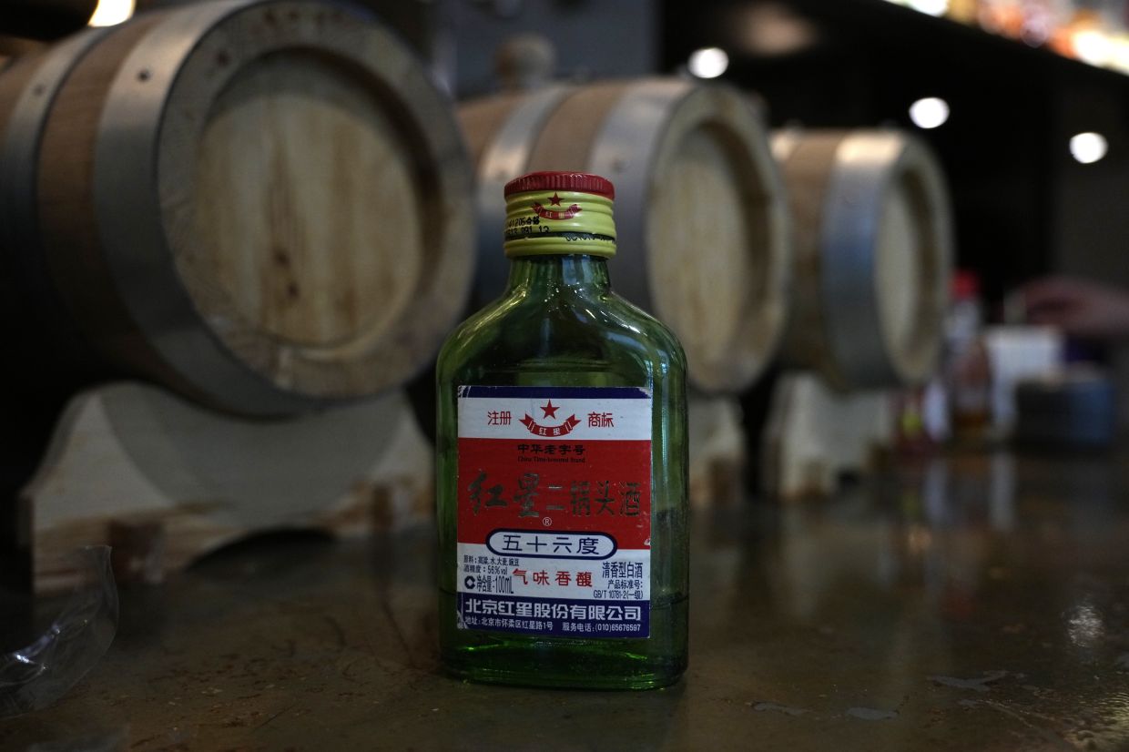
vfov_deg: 43.6
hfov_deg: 61.9
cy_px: 376
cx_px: 564
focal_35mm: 30
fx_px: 941
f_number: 4
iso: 2500
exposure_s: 1/160
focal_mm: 30
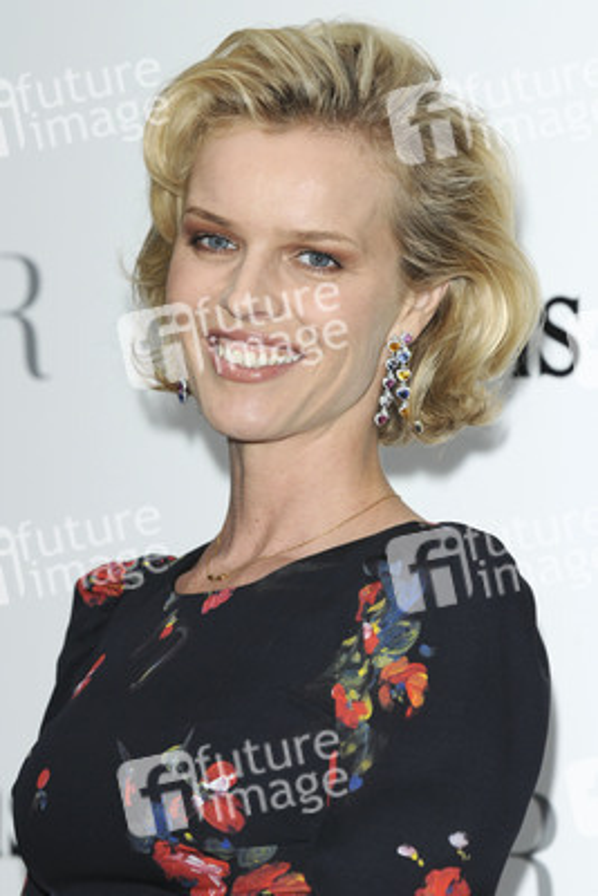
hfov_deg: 7.6
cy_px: 448
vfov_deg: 11.4
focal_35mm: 180
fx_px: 4481
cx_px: 299
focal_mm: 120
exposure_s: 1/250
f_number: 5
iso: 400
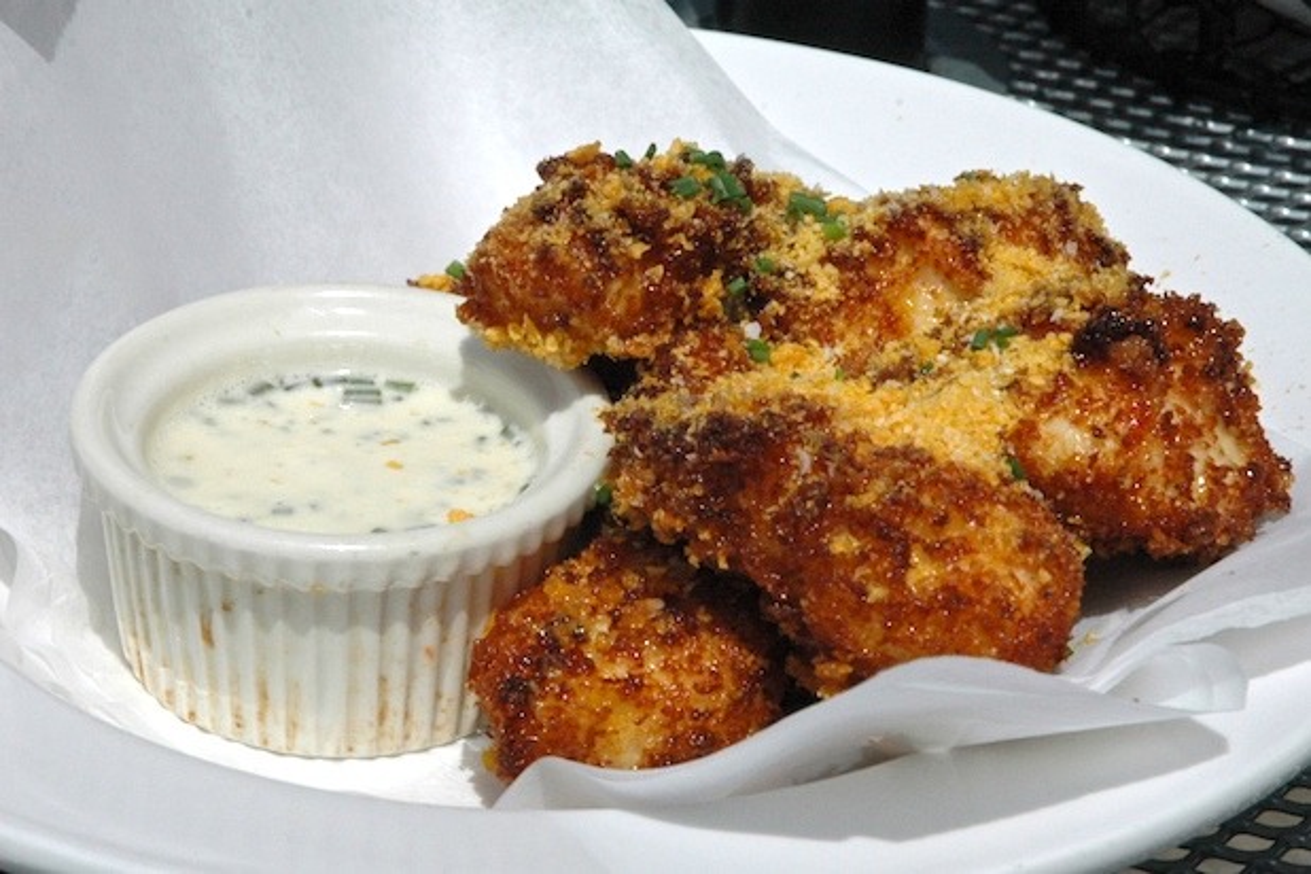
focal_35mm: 105
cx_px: 656
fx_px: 3823
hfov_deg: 19.5
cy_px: 437
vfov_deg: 13.0
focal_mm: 70
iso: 800
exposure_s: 1/1250
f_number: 18
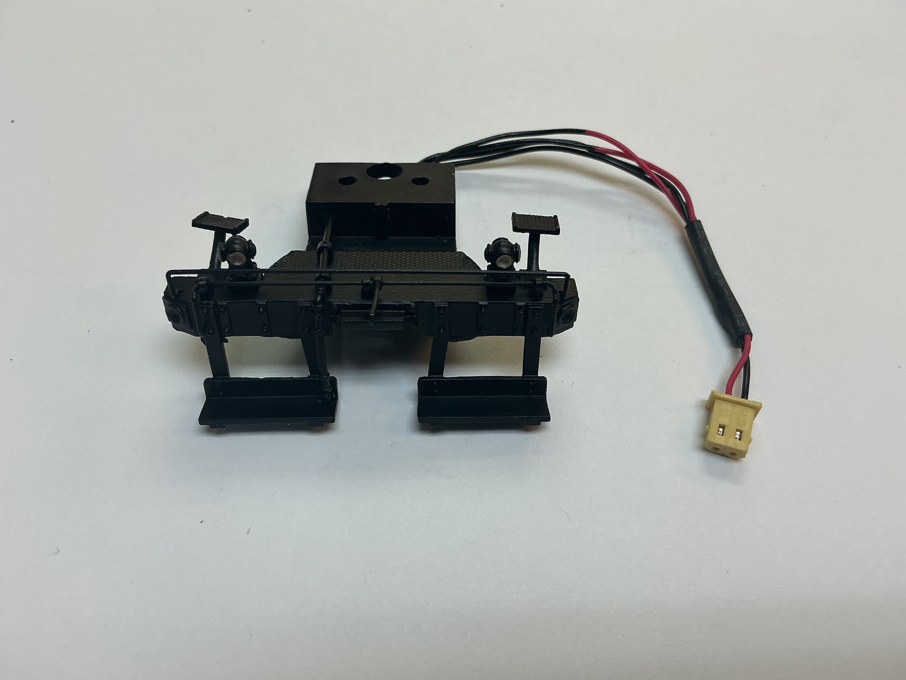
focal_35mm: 29
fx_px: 759
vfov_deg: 48.2
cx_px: 453
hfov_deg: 61.7
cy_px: 340
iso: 32
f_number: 1.8
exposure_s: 1/120
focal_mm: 3
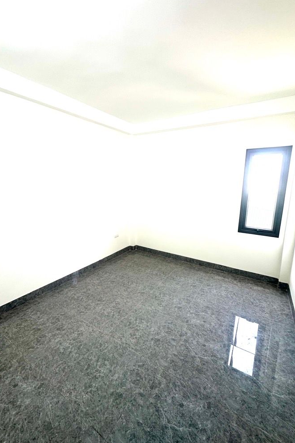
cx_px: 151
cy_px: 217
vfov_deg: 100.4
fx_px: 184
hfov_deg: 77.3
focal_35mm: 15
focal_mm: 2.22
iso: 64
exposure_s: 1/100
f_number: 2.2
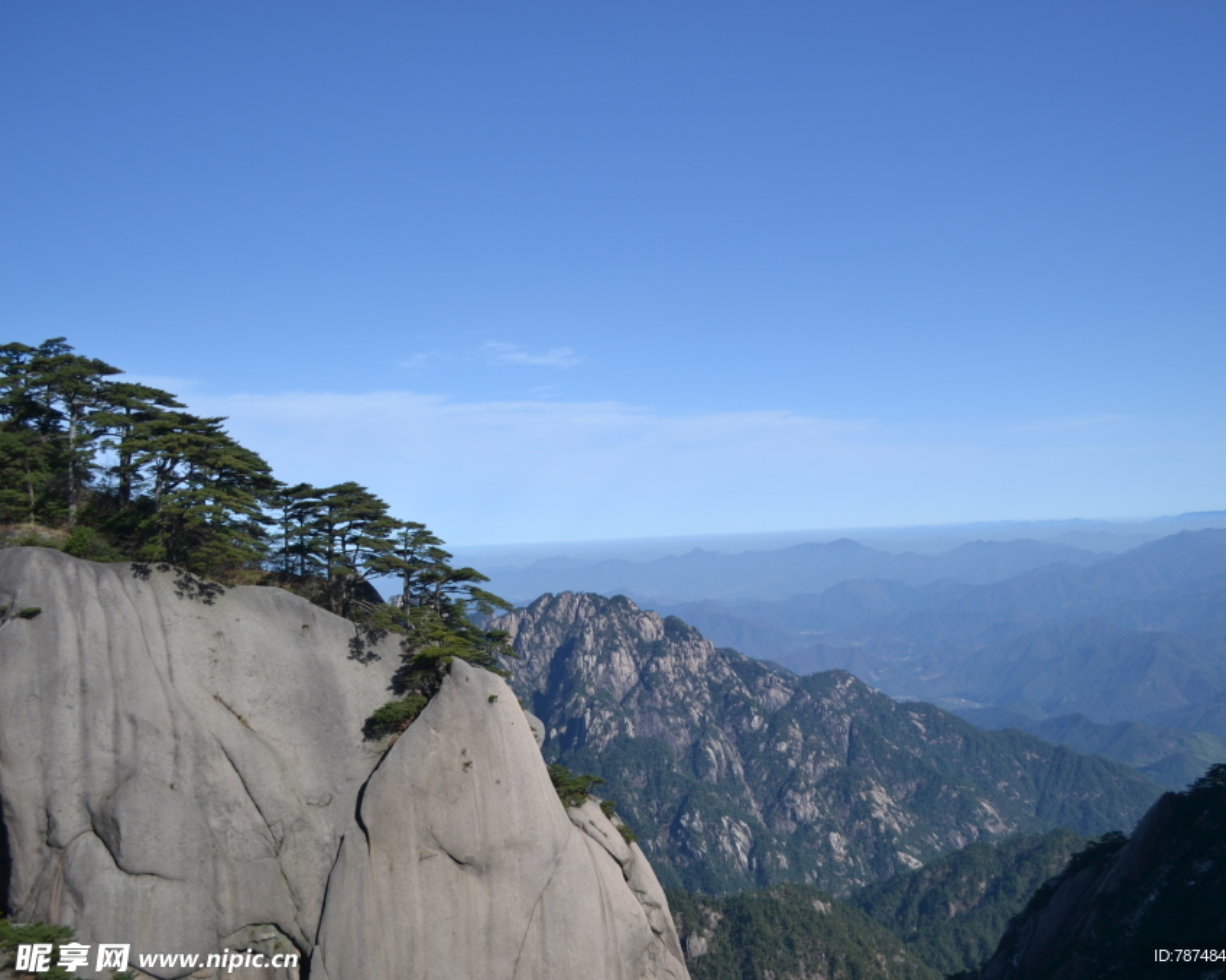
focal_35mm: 34
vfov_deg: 43.3
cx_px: 733
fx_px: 1233
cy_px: 491
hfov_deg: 52.5
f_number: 3.8
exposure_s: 1/1000
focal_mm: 20
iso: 100
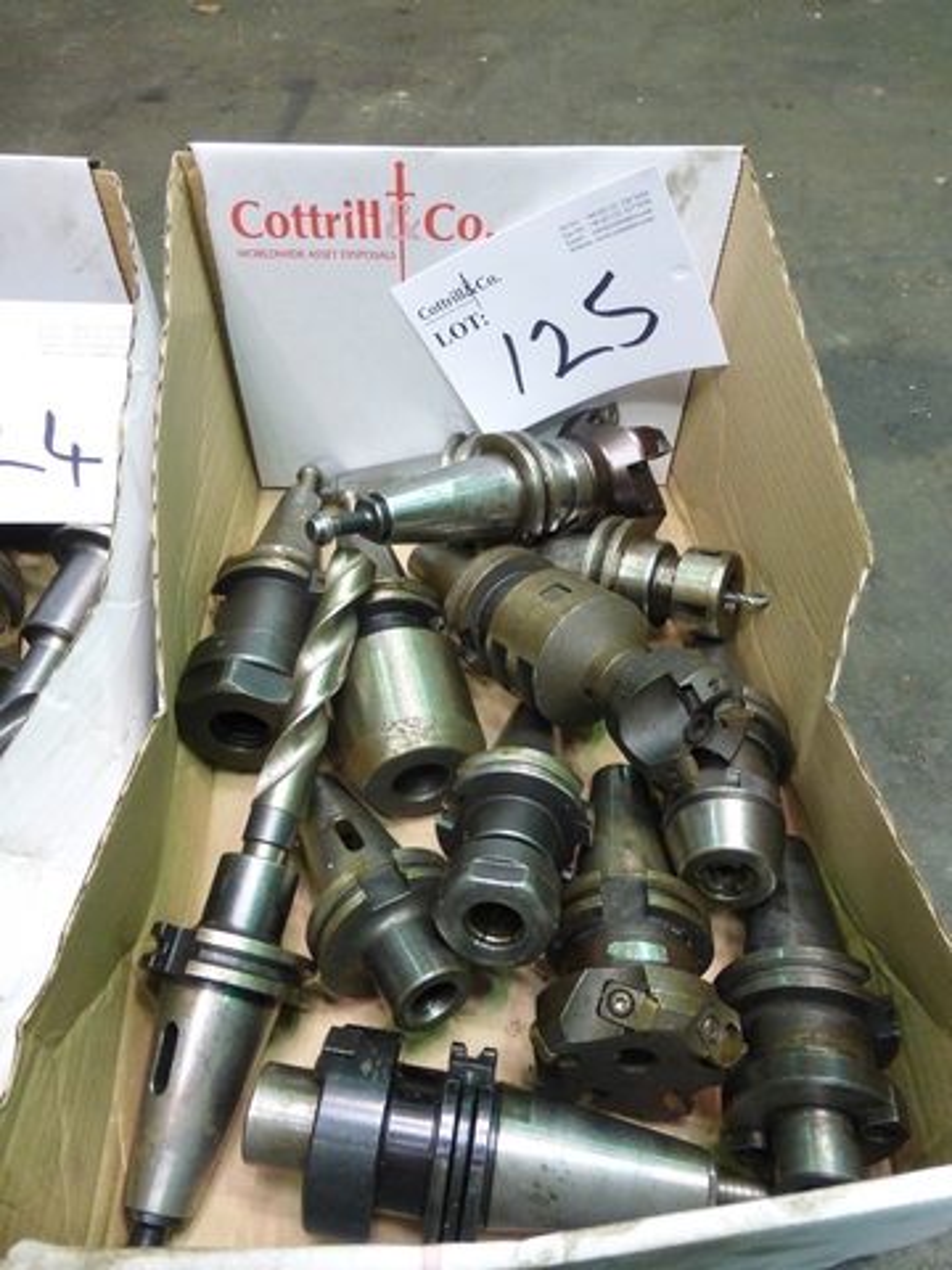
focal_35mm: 24
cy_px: 635
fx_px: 880
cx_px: 476
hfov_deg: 56.8
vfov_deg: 71.6
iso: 400
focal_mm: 4.3
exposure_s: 1/25
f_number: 3.3
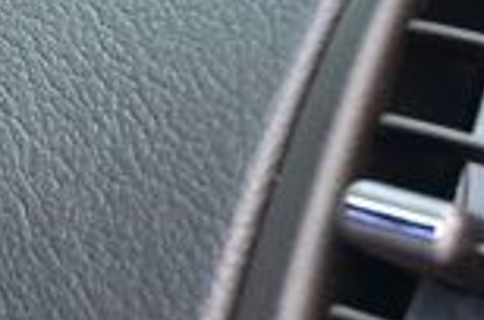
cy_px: -166
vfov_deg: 5.2
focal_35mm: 260
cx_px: -317
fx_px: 3488
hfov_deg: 7.7
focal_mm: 26
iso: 400
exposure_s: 1/40
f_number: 4.5
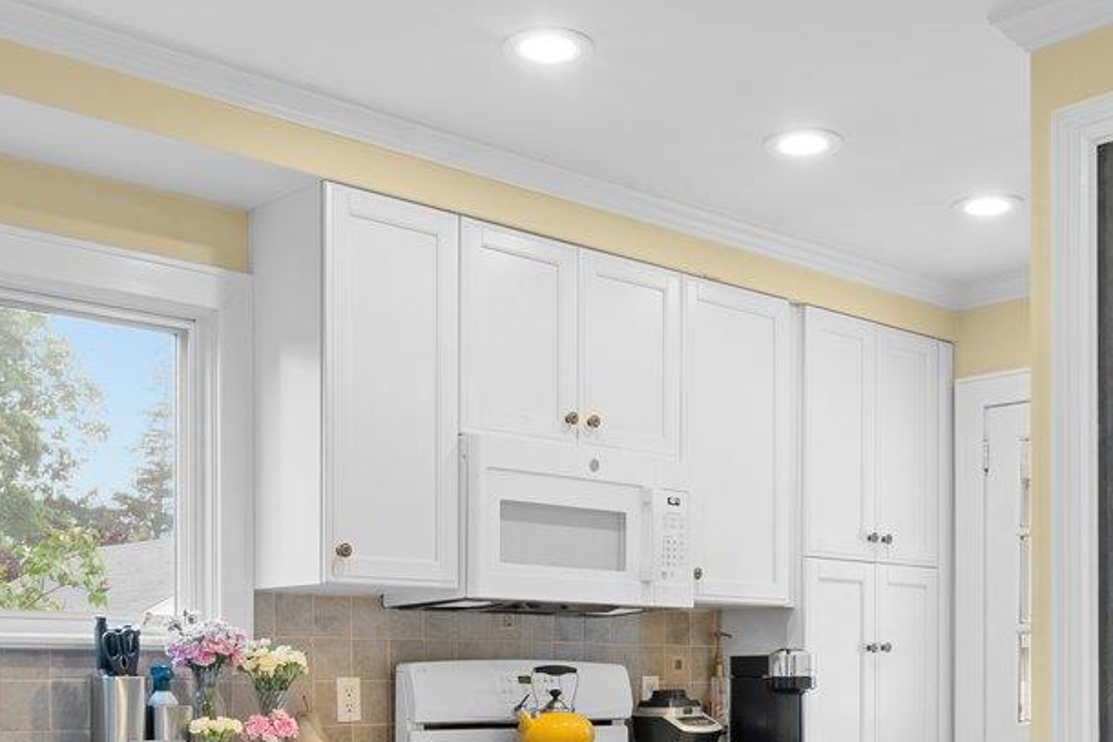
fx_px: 1453
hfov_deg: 41.9
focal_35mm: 47
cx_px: 608
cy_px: 717
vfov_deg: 27.3
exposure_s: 1.6
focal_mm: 14
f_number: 10
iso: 200
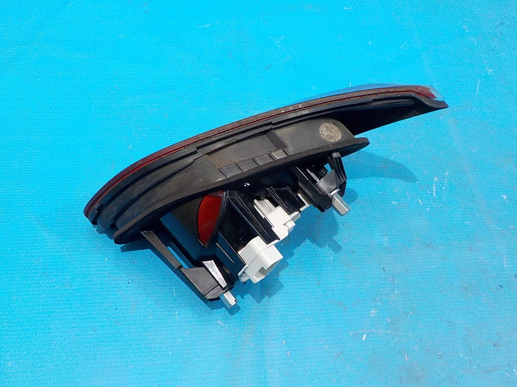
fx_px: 448
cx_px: 258
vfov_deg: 46.8
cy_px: 194
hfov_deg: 60.0
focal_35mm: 30
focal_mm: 4.1
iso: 250
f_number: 3.3
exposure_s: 1/30
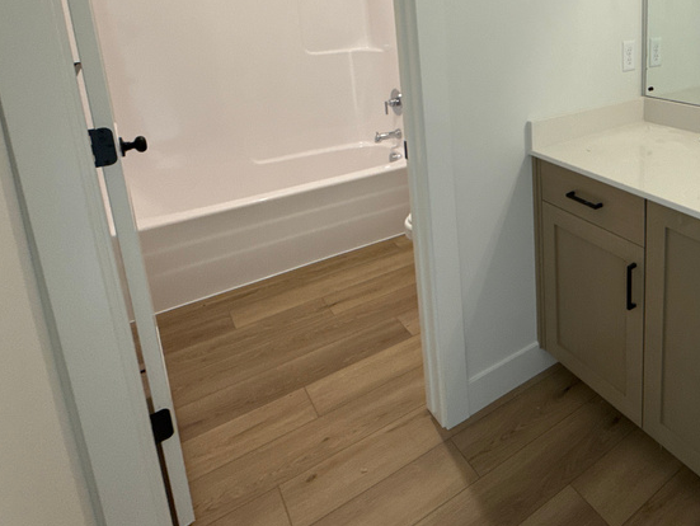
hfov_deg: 61.1
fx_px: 526
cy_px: 95
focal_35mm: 26
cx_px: 572
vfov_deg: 49.6
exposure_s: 1/120
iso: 200
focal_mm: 2.22
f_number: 2.2
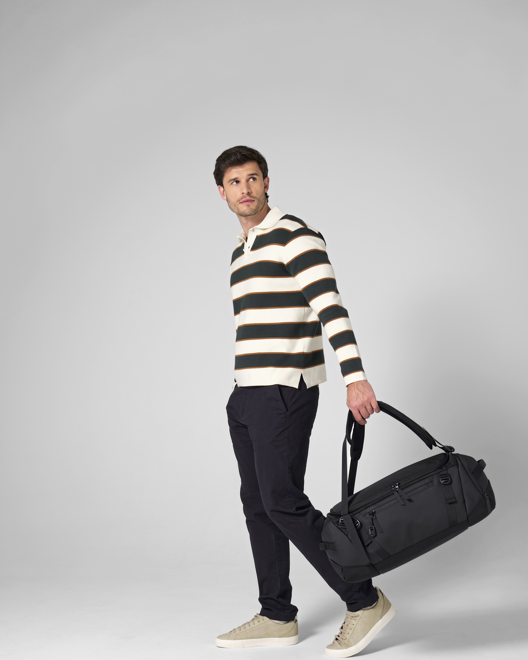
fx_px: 996
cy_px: 374
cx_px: 265
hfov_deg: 29.7
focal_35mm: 51
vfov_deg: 36.6
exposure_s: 1/125
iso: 160
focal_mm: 30.2
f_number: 8
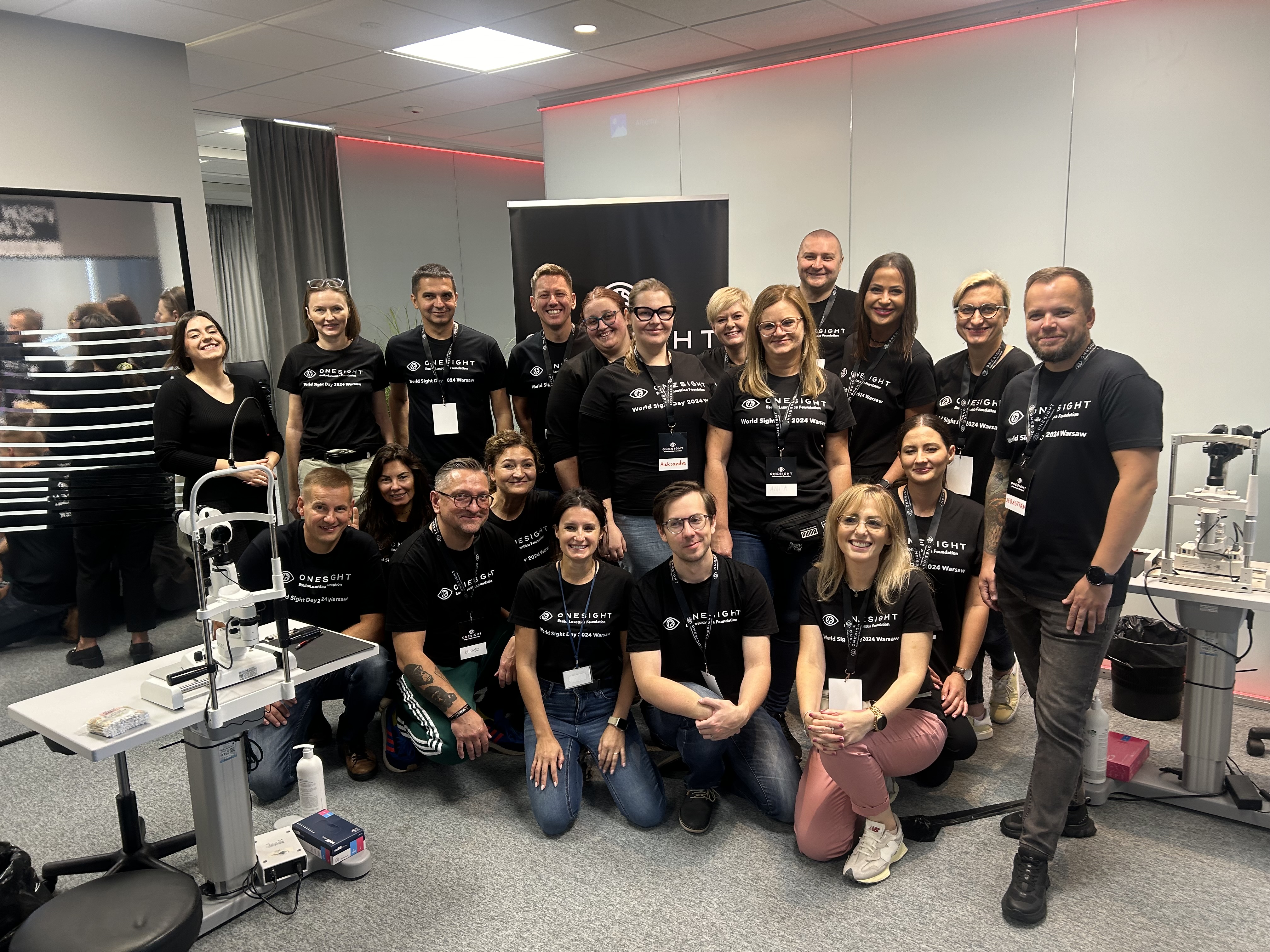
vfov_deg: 53.1
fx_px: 954
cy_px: 476
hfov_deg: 67.3
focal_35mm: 26
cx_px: 635
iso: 80
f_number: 1.5
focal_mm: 5.7
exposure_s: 1/50
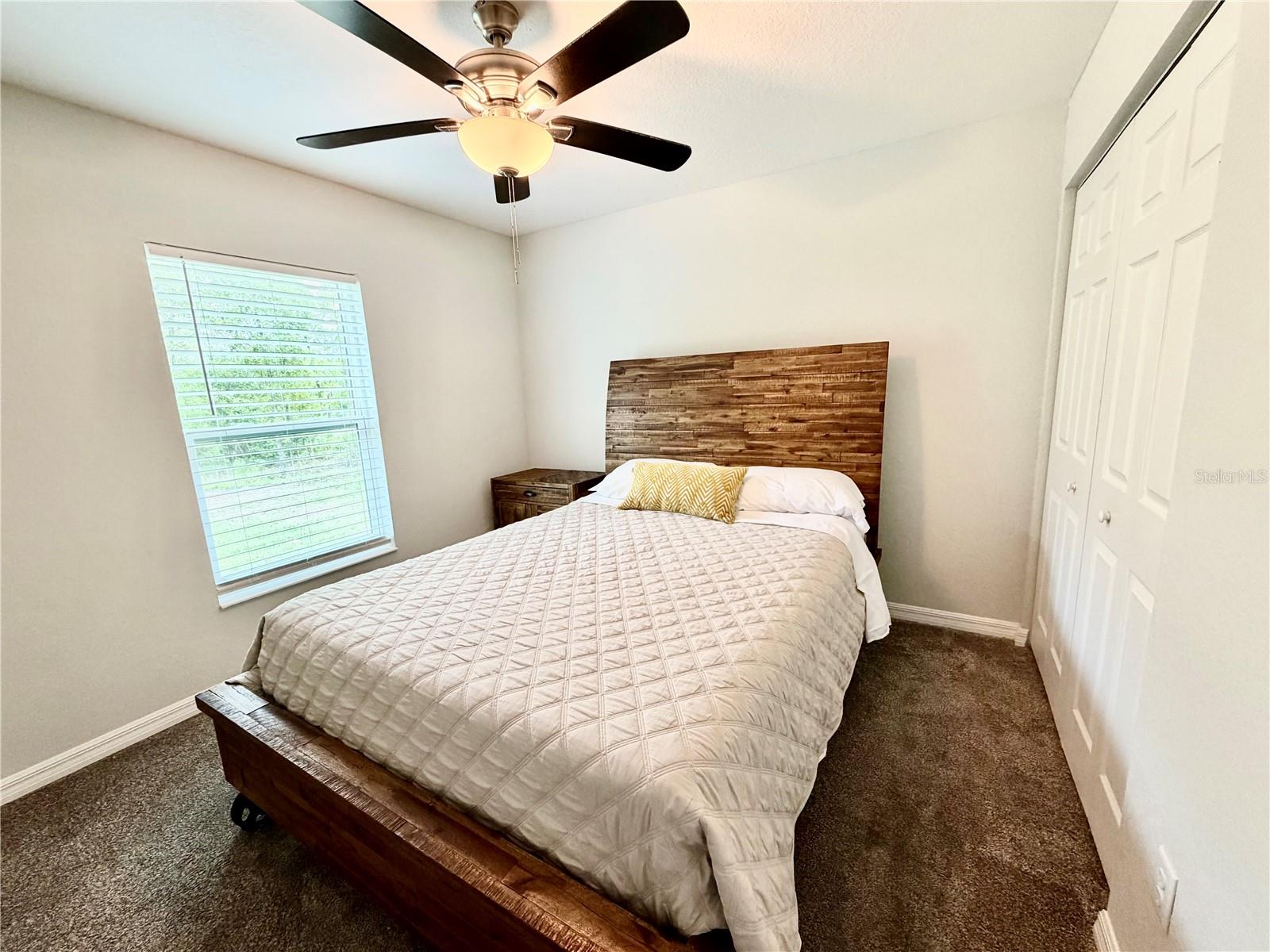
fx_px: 514
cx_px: 635
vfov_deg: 85.7
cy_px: 476
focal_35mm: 14
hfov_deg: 102.1
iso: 200
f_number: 2.2
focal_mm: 2.22
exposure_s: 1/60
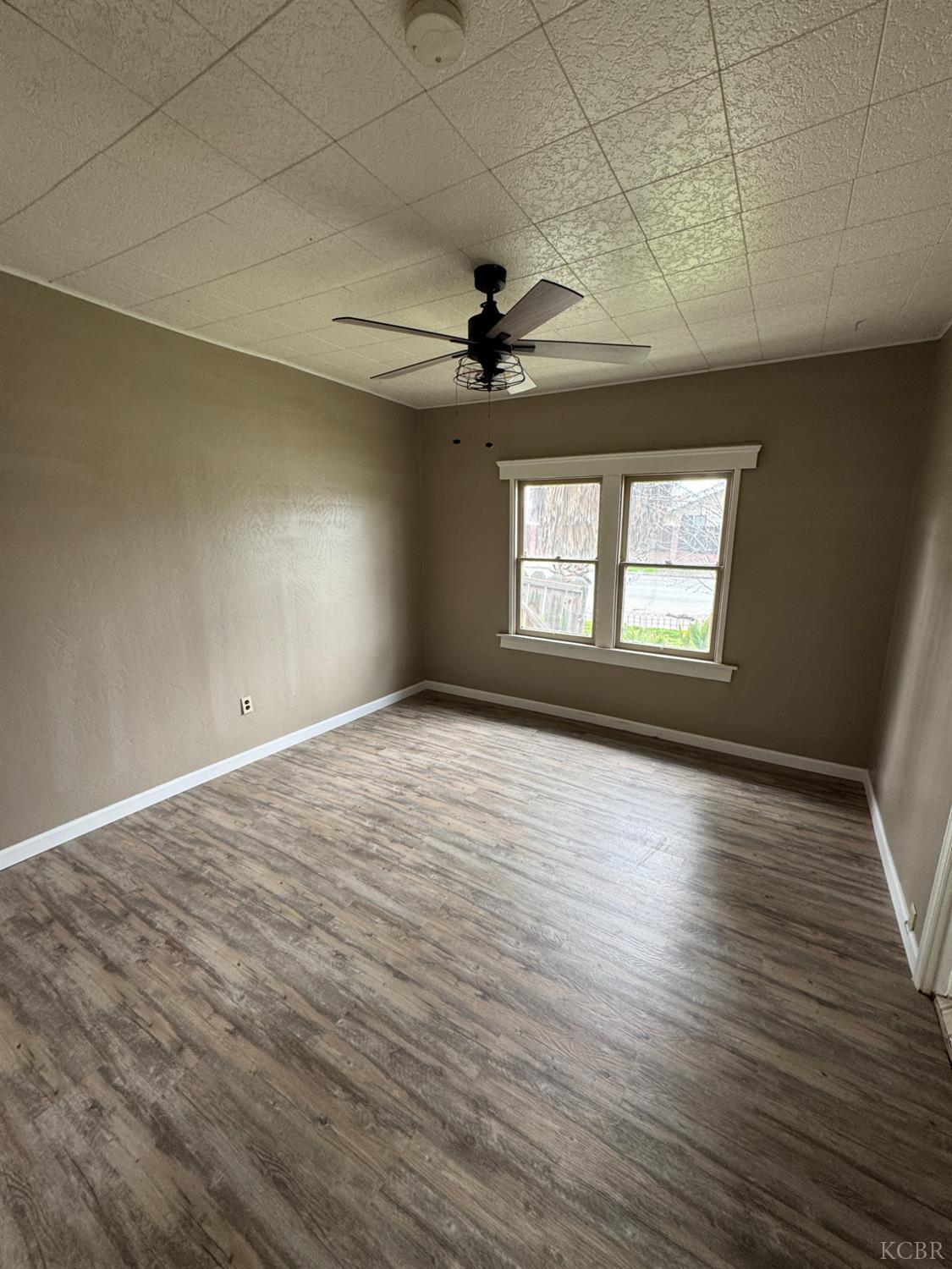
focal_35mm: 14
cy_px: 634
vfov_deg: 102.1
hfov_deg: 85.7
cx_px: 476
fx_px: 513
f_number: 2.2
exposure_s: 1/120
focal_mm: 2.22
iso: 160
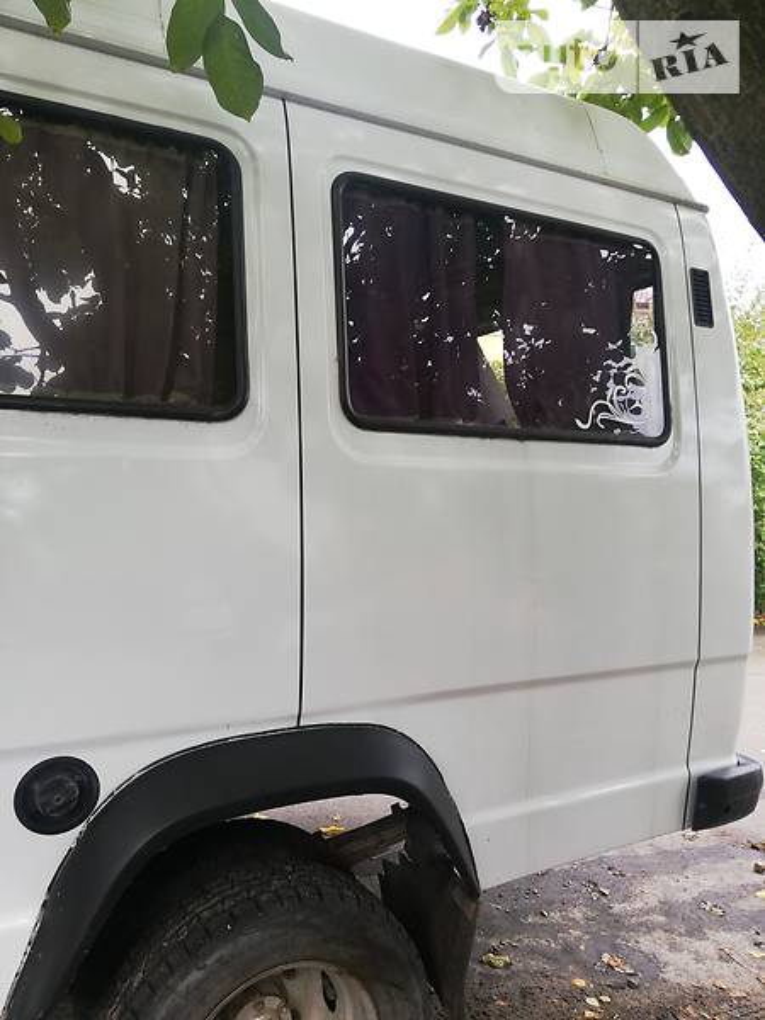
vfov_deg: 67.3
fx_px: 766
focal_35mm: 26
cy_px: 510
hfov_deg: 53.1
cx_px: 382
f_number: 2.2
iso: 80
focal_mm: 3.8
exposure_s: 1/100
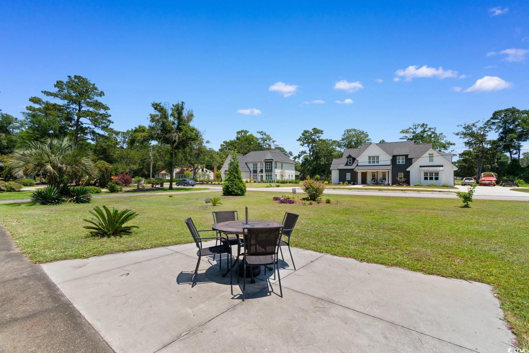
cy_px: 176
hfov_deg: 100.4
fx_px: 220
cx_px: 264
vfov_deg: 77.3
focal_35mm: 15
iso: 100
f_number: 6.3
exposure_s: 1/160
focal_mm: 10
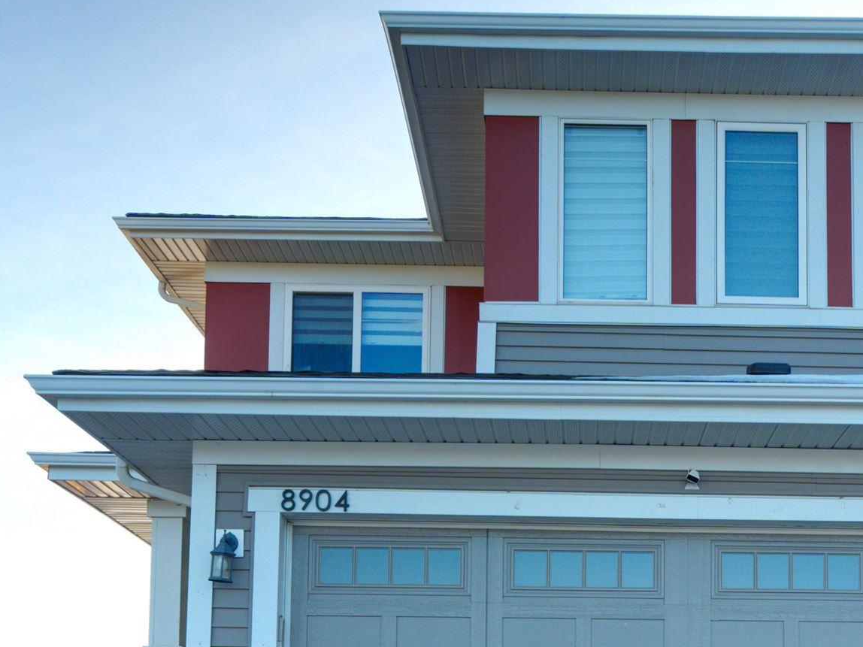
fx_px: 1372
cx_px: 619
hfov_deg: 34.4
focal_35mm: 55
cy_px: 713
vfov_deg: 24.7
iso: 1000
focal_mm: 21.4
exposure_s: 1/60
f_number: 10
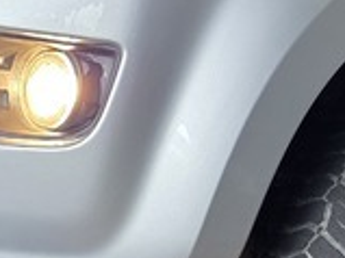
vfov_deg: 9.9
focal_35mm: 148
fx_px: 1474
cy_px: -4
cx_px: 293
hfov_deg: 13.3
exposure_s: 1/180
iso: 125
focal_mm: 6.25
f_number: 1.7
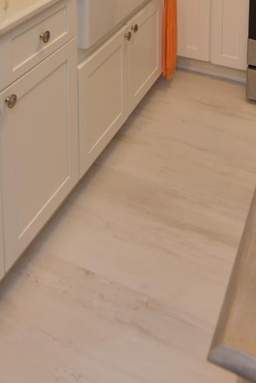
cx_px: 152
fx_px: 458
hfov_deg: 31.2
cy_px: -136
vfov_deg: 32.0
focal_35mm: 43
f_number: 4
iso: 640
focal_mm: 14
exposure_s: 1/60
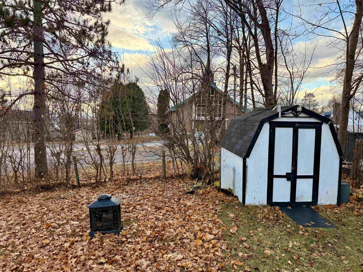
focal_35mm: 24
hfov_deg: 71.6
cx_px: 182
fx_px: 252
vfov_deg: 56.8
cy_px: 136
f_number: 1.78
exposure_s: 1/584
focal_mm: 6.76
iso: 100
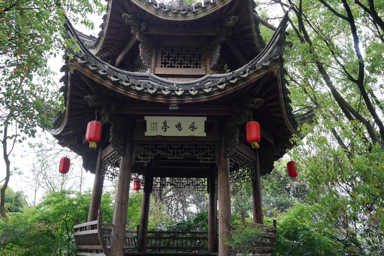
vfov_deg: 44.9
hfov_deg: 63.6
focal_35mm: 29
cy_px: 111
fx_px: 309
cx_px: 198
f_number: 8
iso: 640
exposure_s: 1/100
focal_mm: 24
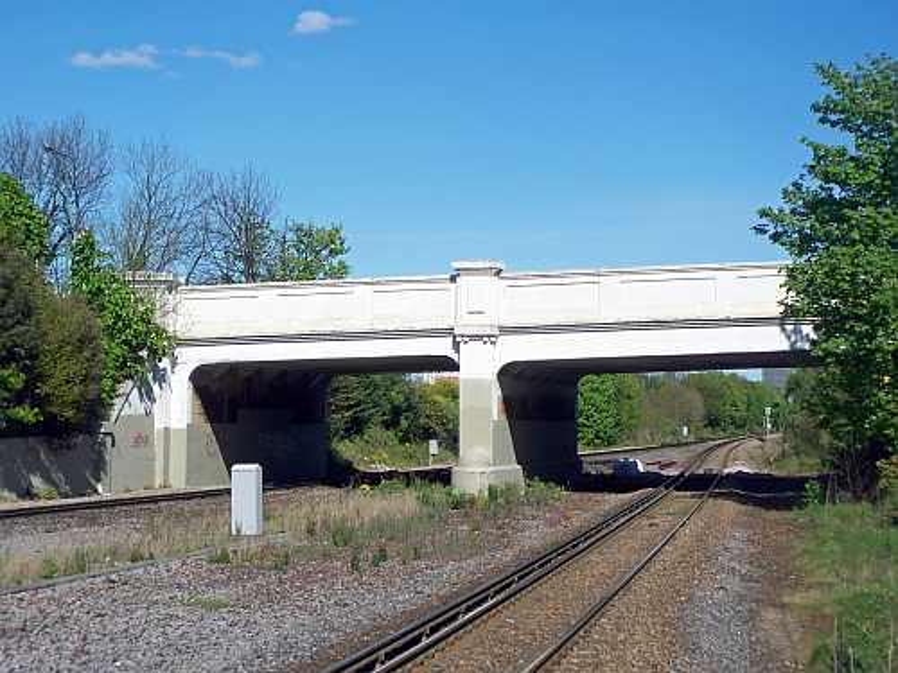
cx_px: 449
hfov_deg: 25.7
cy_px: 336
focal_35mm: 76
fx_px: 1972
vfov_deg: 19.4
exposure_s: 1/640
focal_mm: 12.4
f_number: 4.2
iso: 64
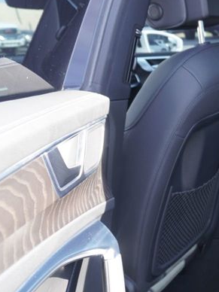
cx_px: 297
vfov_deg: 31.6
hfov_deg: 21.4
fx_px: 515
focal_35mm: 61
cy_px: 178
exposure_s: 1/60
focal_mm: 16
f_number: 4
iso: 125
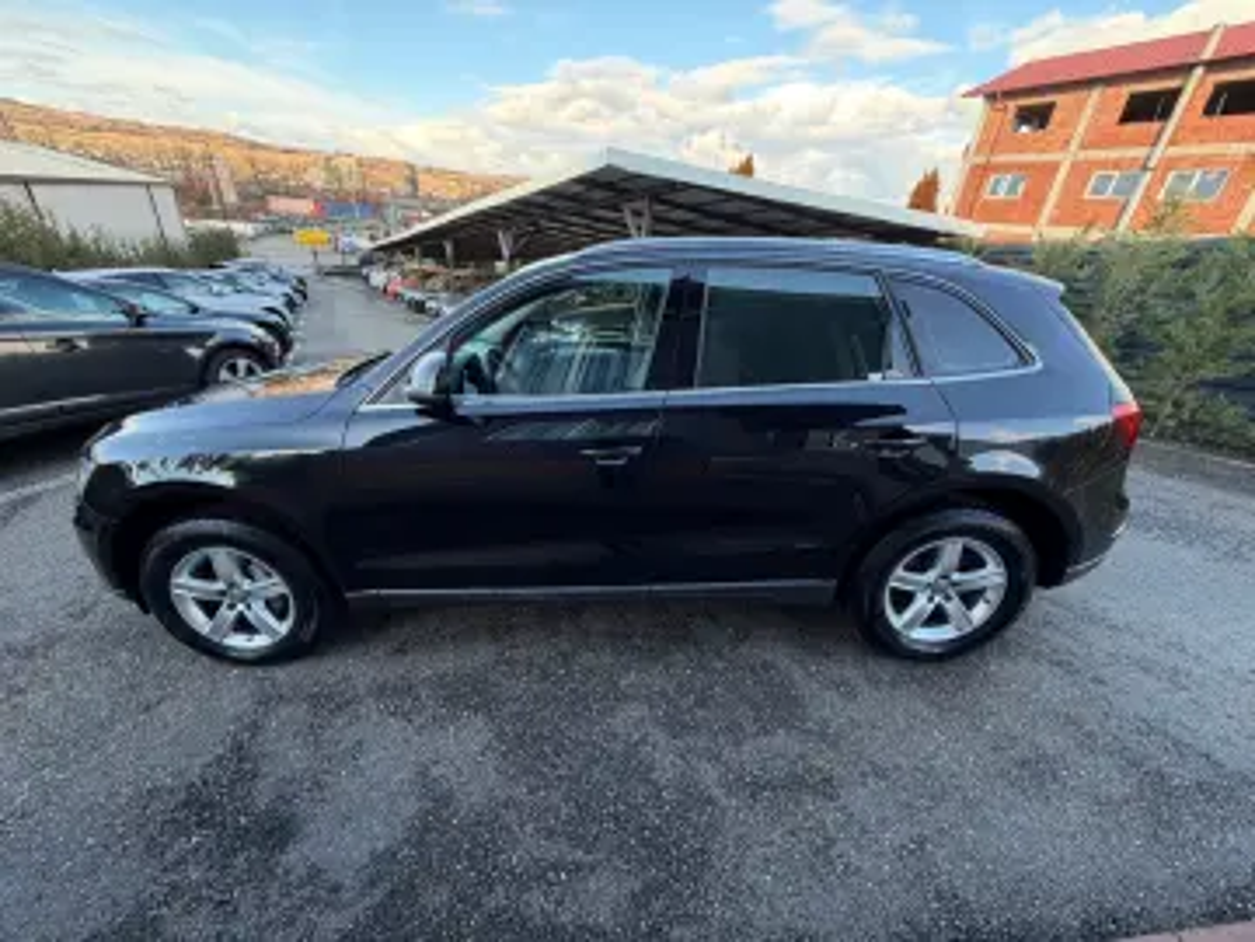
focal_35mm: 14
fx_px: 508
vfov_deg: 85.7
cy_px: 471
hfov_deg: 102.1
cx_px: 628
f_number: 2.2
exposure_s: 1/121
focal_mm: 2.22
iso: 80
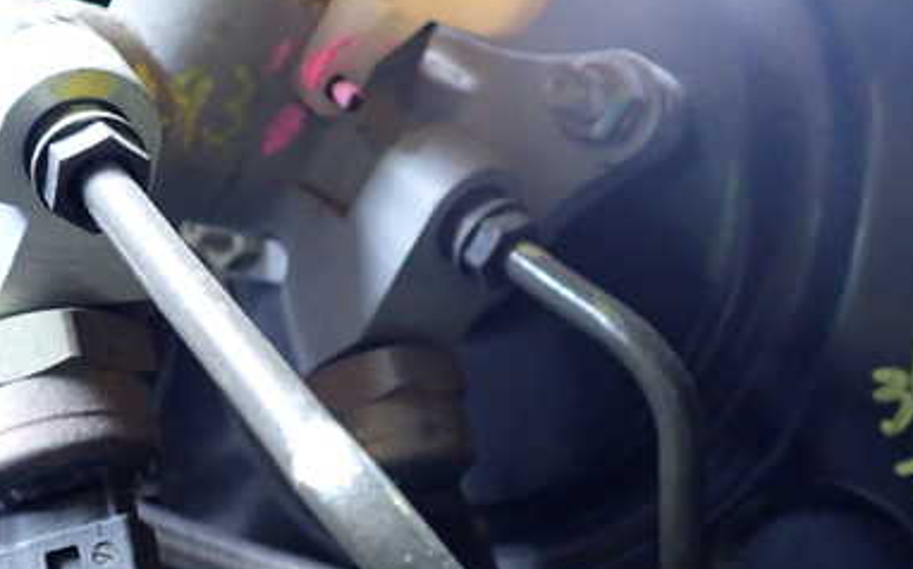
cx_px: 213
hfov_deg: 39.1
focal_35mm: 50
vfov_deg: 25.8
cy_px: 296
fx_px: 1243
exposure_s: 1/40
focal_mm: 5.4
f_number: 2.3
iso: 800
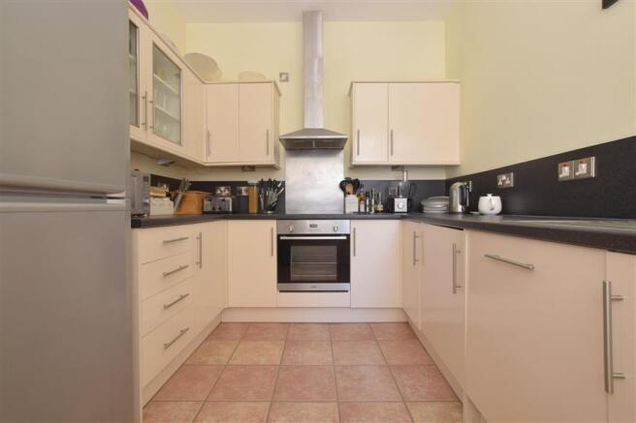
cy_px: 212
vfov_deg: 77.3
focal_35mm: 15
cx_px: 318
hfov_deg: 100.4
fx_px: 265
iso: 400
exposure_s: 1/20
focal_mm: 10
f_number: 7.1
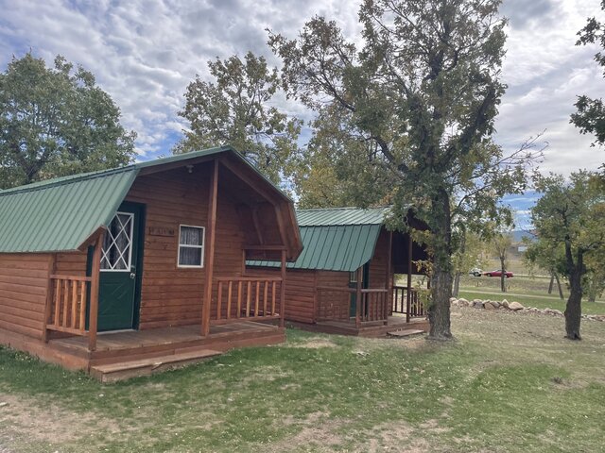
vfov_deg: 53.1
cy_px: 226
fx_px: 454
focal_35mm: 26
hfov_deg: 67.3
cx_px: 302
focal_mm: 4.2
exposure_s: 1/2882
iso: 32
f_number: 1.6
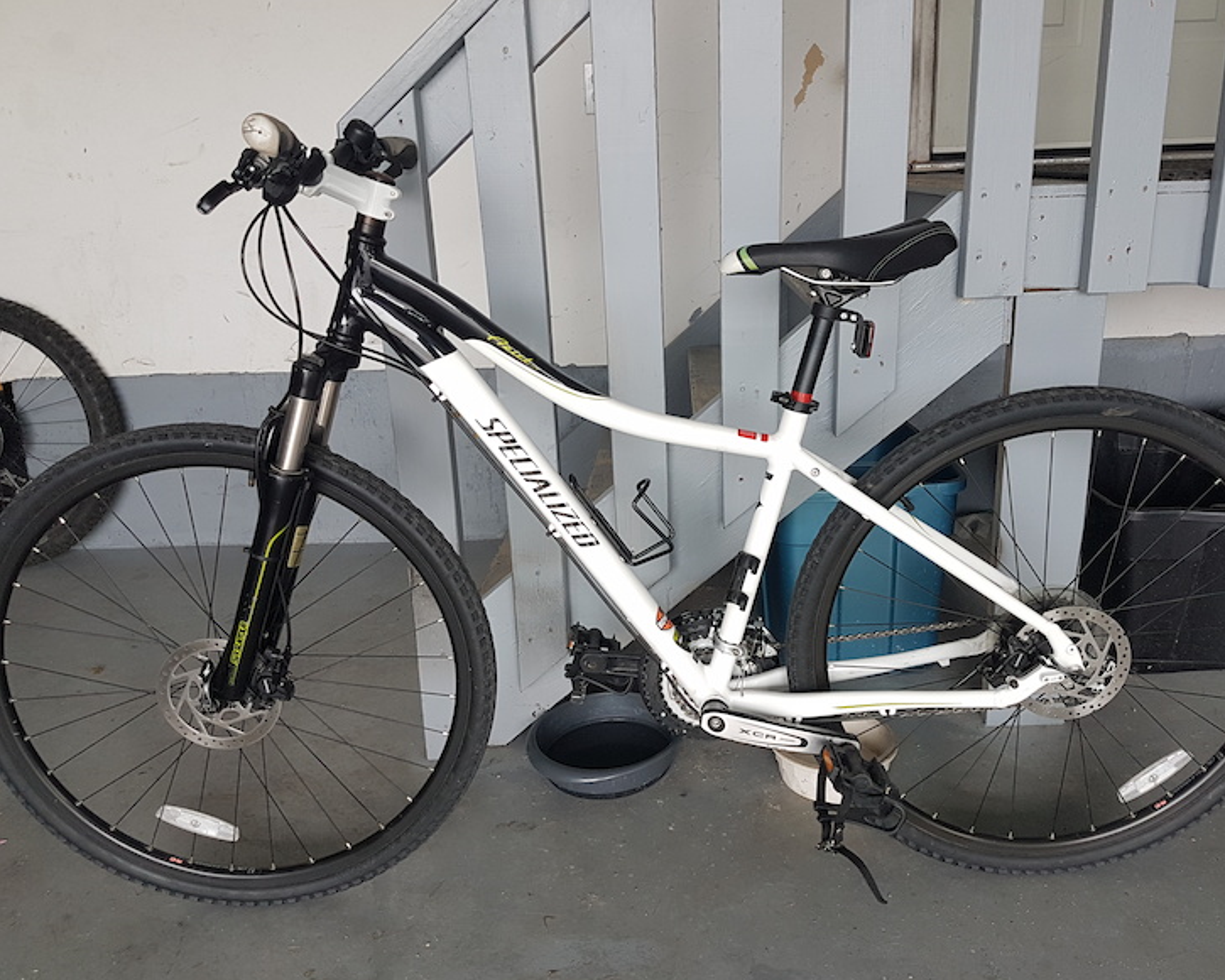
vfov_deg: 51.5
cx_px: 674
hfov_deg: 62.1
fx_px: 1015
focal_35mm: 28
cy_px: 492
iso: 50
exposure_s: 1/50
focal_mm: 4.2
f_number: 1.7
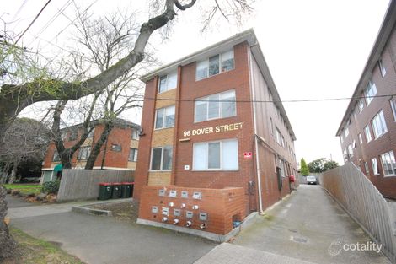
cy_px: 132
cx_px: 198
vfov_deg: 77.3
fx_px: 165
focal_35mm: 15
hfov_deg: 100.4
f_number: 10
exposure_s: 1/200
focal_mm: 10
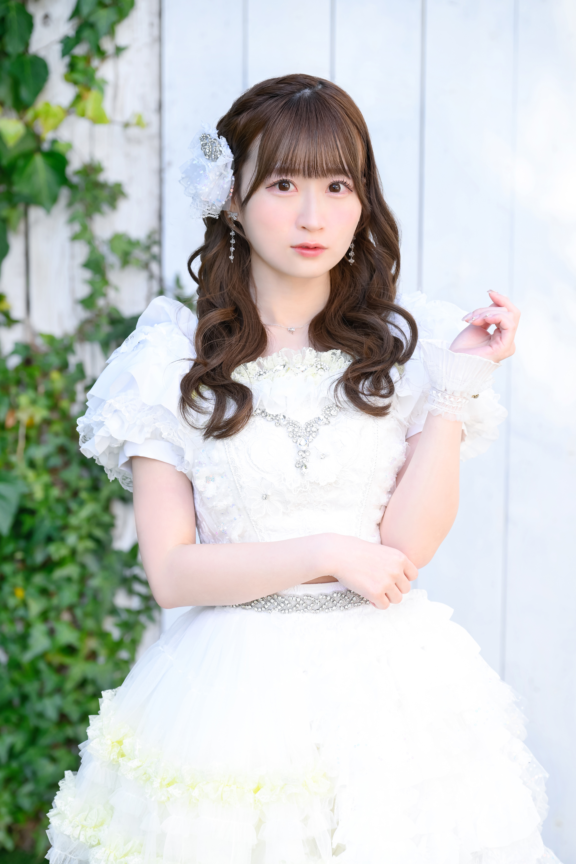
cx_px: 288
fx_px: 1896
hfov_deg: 17.3
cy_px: 432
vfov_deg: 25.7
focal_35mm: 79
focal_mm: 79
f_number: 4
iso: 80
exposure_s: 1/100
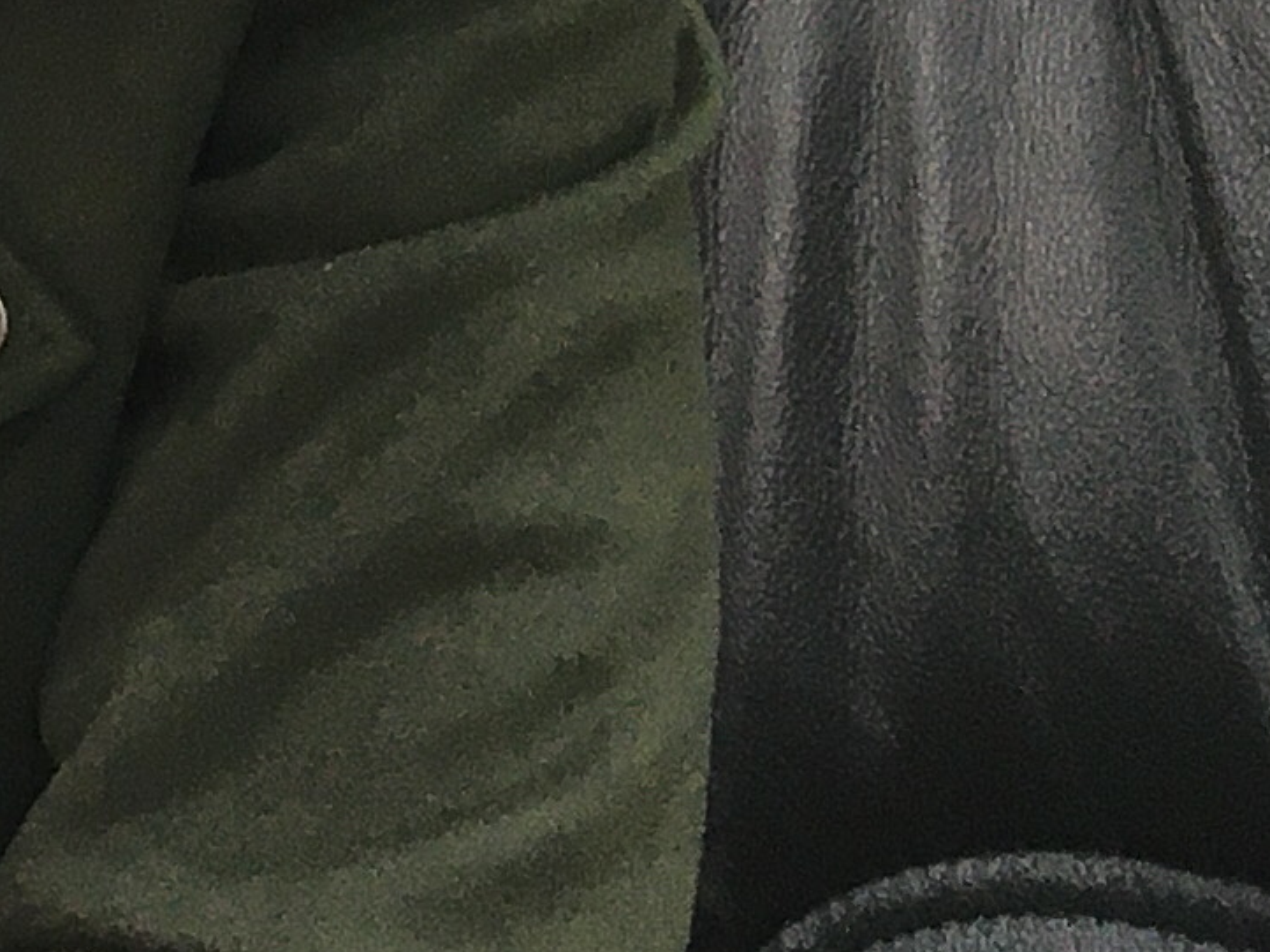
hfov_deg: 10.1
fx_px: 5942
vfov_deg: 9.0
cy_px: -362
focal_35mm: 162
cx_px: -2088
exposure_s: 1/33
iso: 25
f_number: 2.2
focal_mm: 4.15
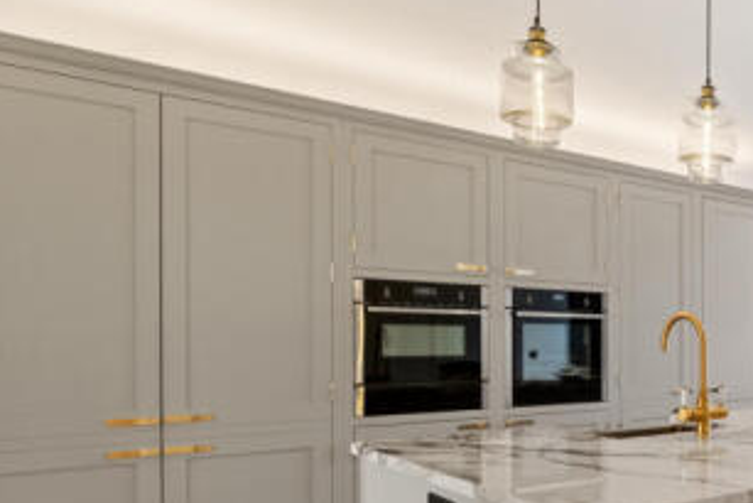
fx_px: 670
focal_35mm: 32
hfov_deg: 49.0
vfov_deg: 40.7
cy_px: 328
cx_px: 740
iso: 640
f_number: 8
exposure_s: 1/13
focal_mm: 10
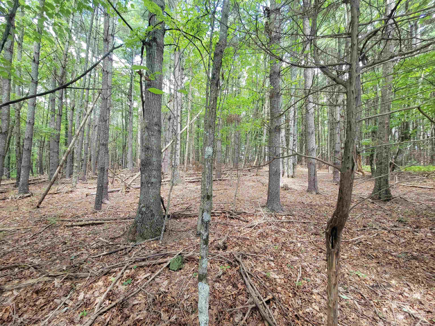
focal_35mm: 13
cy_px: 163
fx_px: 163
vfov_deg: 89.9
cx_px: 218
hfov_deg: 106.2
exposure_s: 1/60
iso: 160
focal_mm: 2.2
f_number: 2.2
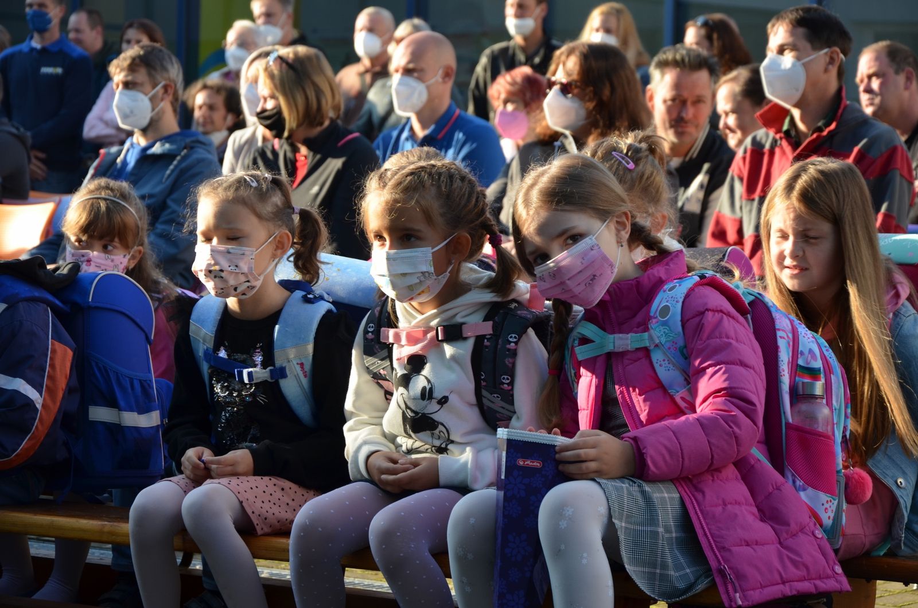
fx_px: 3054
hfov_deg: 17.1
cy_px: 304
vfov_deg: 11.4
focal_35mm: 120
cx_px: 459
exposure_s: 1/200
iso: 200
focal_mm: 80
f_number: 7.1
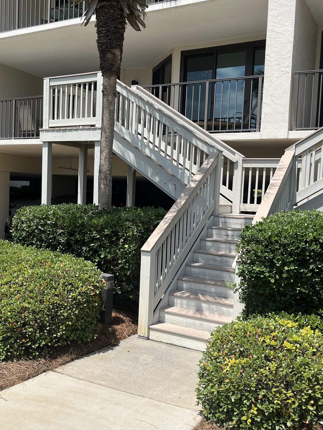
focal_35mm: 37
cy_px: 215
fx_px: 460
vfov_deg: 50.1
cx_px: 131
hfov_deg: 38.5
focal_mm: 5.1
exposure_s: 1/3311
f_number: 1.6
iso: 50
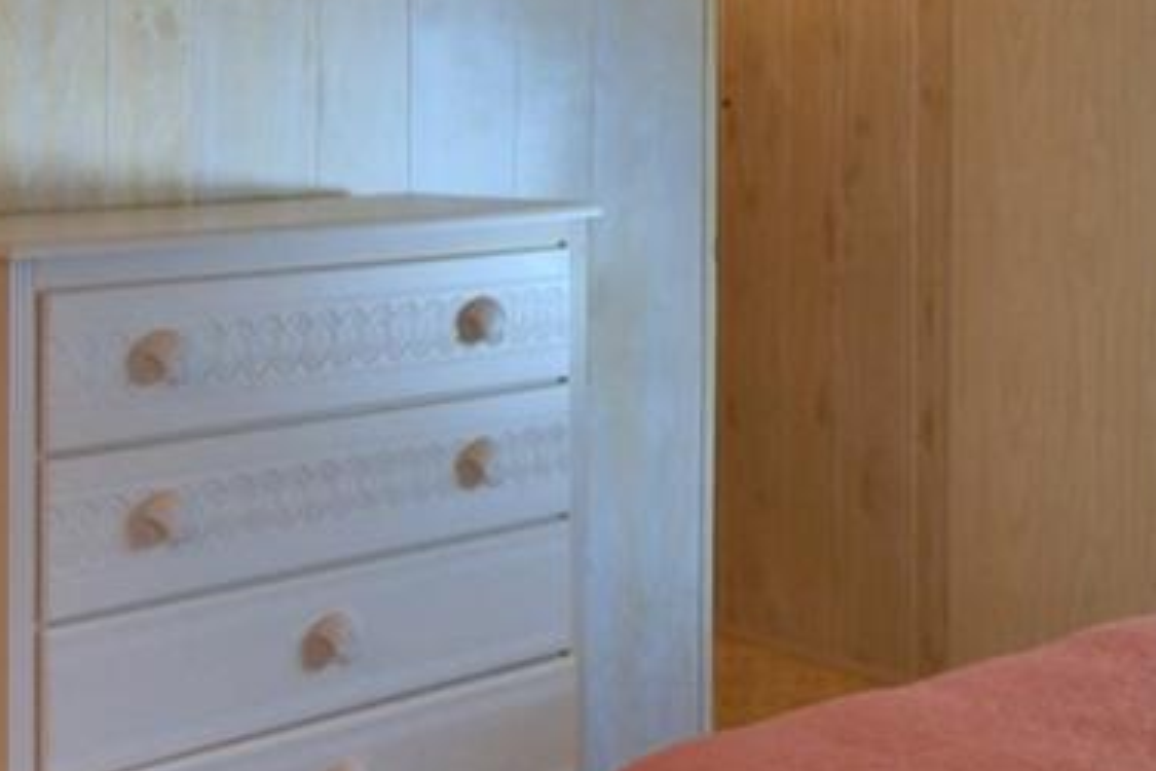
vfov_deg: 20.7
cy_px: 31
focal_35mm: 64
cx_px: 795
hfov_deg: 31.1
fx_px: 2055
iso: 200
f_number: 4.5
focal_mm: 10
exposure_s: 1/30
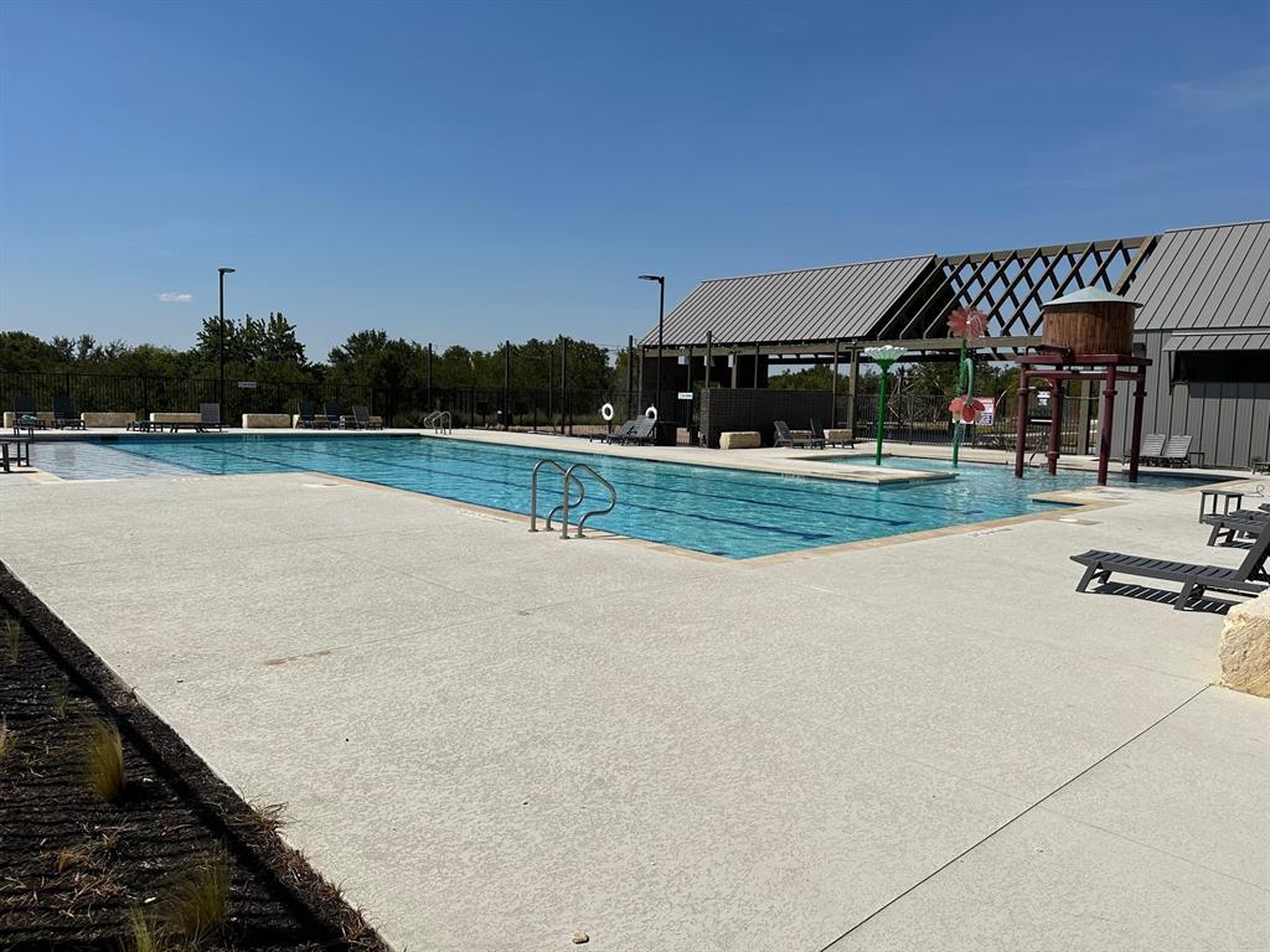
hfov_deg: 71.6
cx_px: 635
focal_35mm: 24
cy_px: 476
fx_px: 881
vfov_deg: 56.8
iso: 80
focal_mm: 6.86
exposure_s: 1/13699
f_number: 1.78
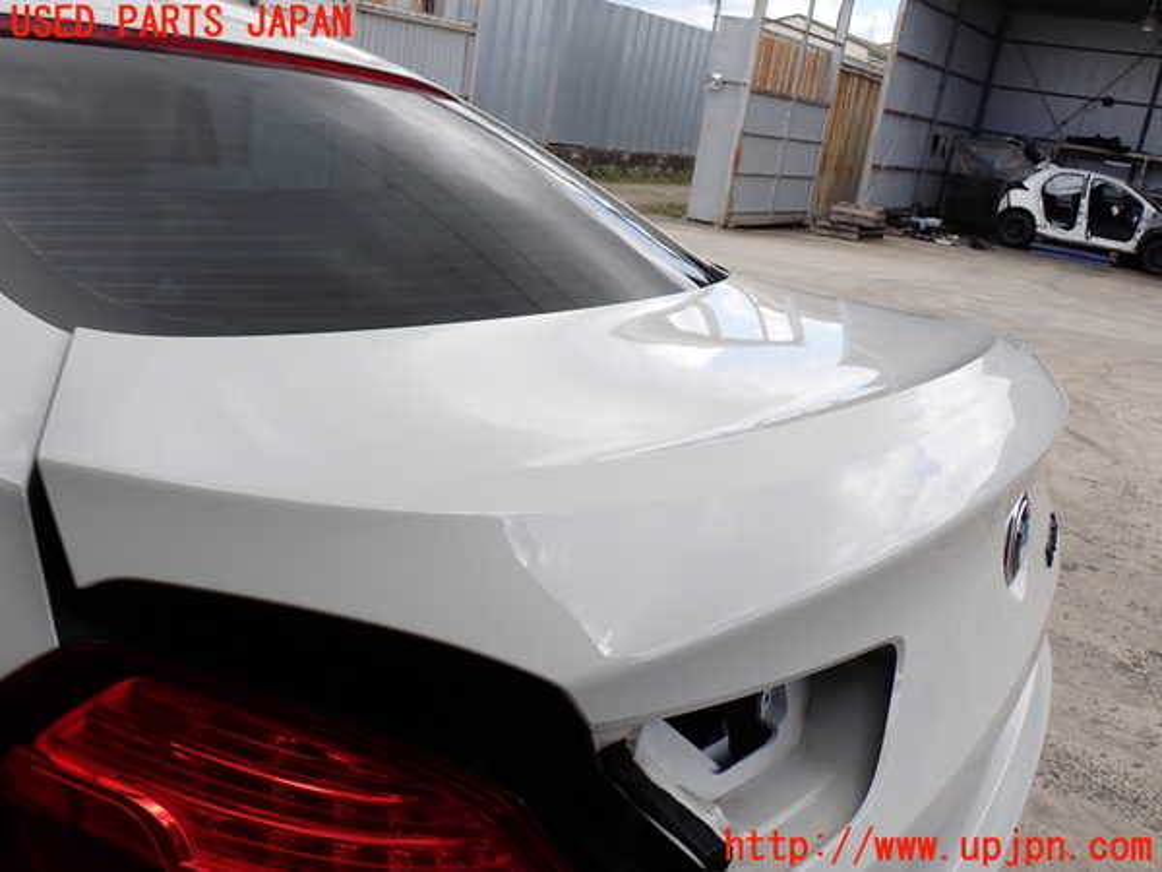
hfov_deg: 56.8
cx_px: 581
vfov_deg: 44.2
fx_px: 1074
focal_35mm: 32
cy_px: 436
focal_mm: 5.79
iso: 100
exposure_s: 1/640
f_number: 3.2
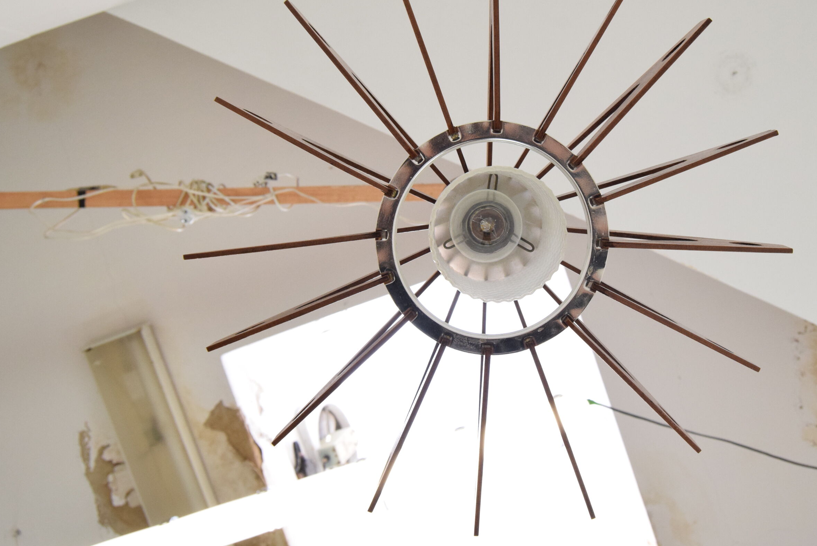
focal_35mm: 44
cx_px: 490
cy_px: 219
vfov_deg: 30.7
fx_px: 991
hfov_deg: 44.6
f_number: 7.1
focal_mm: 23
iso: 1600
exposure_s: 1/200
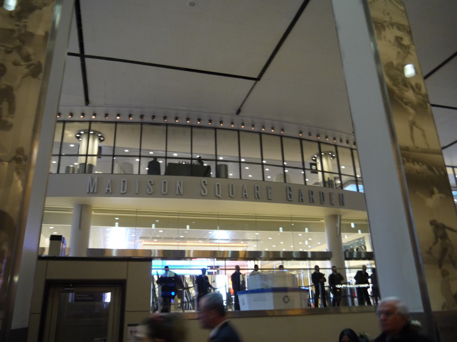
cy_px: 171
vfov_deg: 49.7
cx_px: 228
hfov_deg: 63.4
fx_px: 370
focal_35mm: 28
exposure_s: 1/20
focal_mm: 14
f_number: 3.5
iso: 800
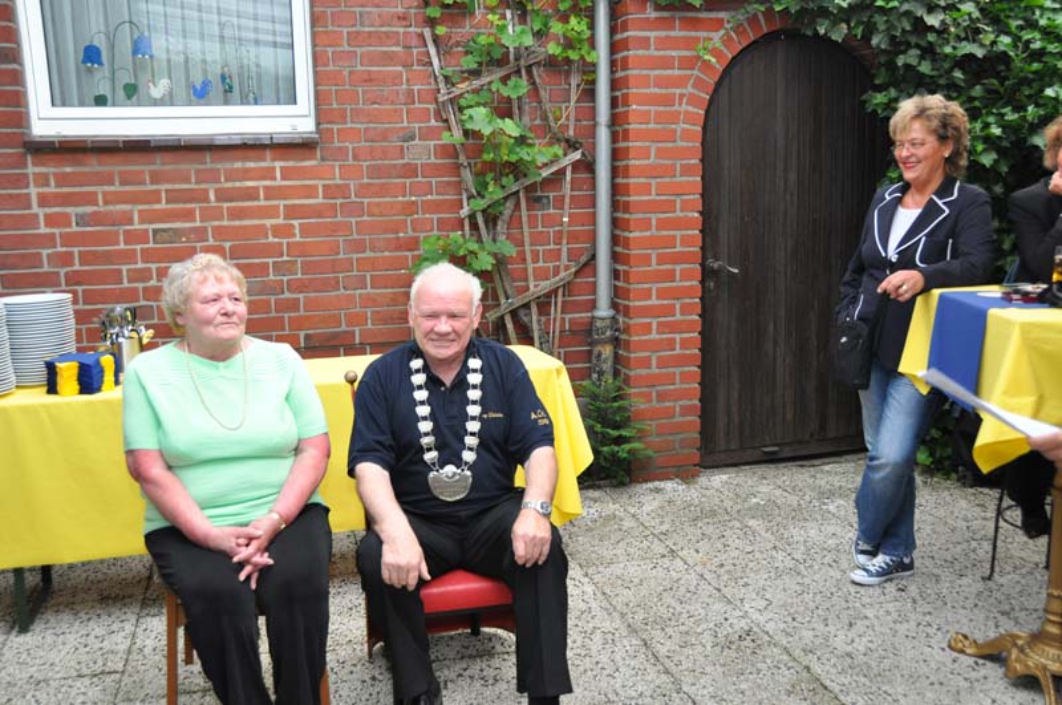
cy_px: 352
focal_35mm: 36
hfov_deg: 53.2
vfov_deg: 36.8
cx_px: 531
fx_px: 1060
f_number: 4
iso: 800
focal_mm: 24
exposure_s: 1/60
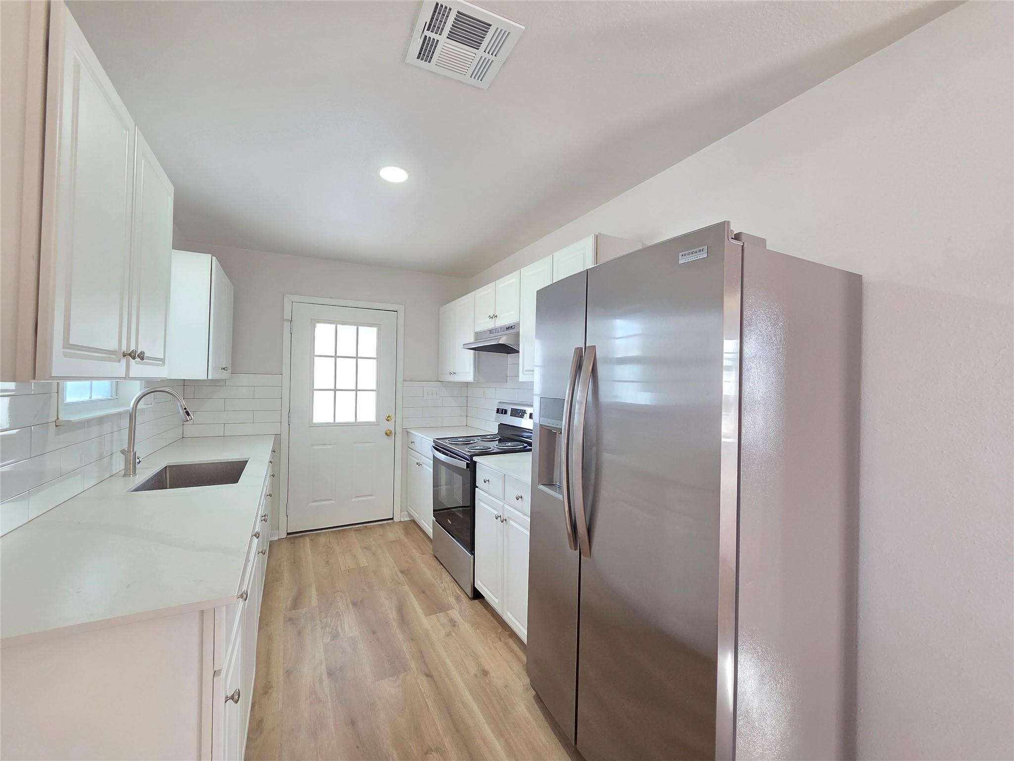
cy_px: 380
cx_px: 507
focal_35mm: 13
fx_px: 381
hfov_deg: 106.2
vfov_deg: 89.9
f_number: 2.2
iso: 250
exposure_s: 1/60
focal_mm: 2.2
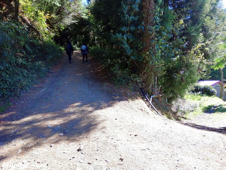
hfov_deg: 67.3
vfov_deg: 53.1
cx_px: 113
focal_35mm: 26
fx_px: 170
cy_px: 85
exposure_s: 1/120
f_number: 2.2
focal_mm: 3.81
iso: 50
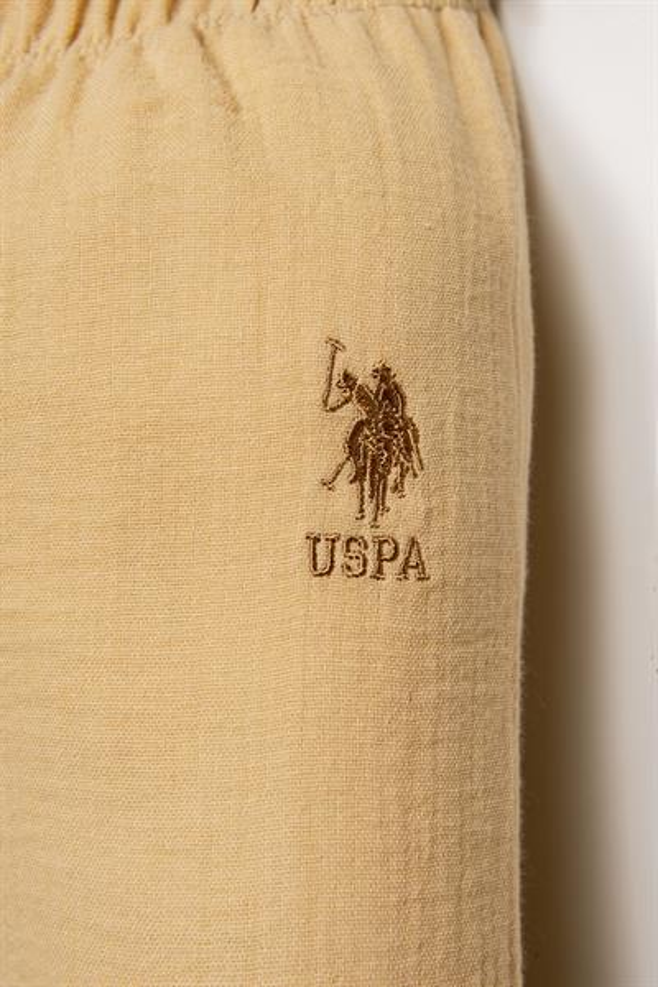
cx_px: 329
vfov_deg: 43.6
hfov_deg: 29.9
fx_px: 1234
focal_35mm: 45
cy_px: 494
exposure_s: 1/160
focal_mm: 30
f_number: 7.1
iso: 125
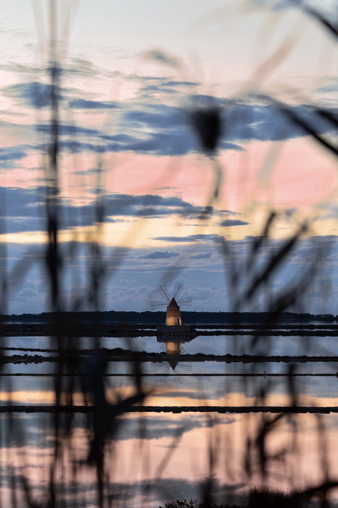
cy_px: 254
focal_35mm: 90
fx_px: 1267
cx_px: 169
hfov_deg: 15.2
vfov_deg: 22.6
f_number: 5
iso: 200
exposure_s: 1/60
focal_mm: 90
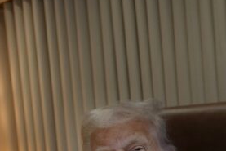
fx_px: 653
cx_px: 59
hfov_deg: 19.5
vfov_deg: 12.5
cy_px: 234
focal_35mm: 104
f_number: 2.8
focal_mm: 32
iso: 1250
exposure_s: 1/250
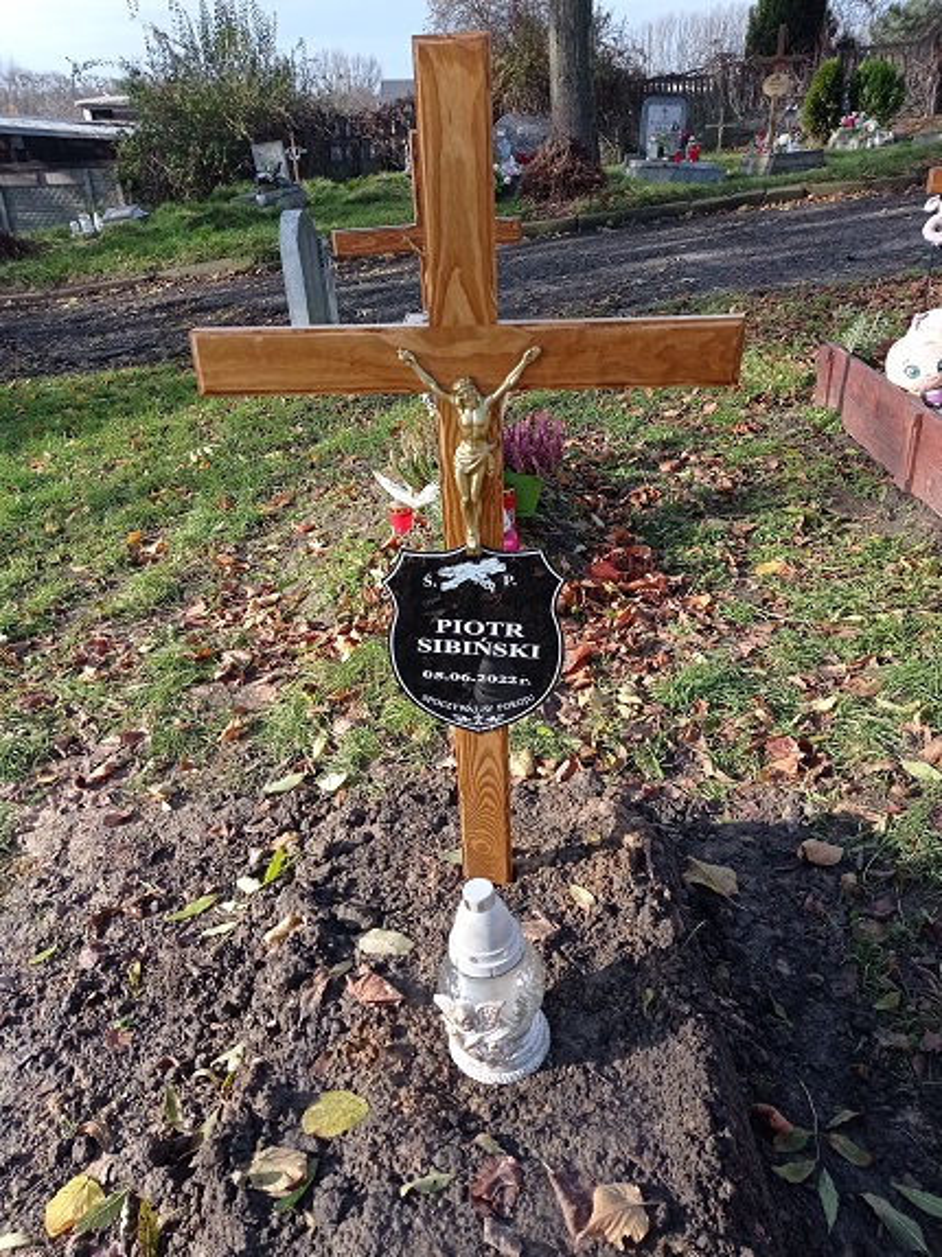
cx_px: 471
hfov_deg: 49.7
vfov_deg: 63.5
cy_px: 628
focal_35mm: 28
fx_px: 1017
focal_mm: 4.74
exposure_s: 1/1230
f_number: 1.79
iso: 103
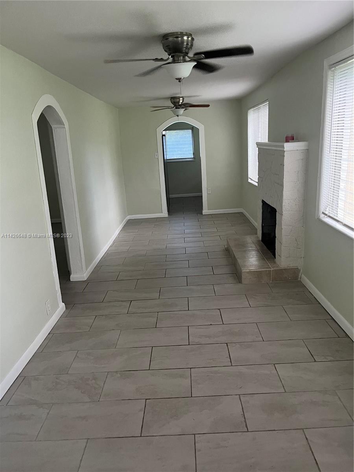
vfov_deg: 67.3
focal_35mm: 26
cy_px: 236
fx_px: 355
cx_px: 177
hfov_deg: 53.1
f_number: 1.6
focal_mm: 5.1
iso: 400
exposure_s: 1/60
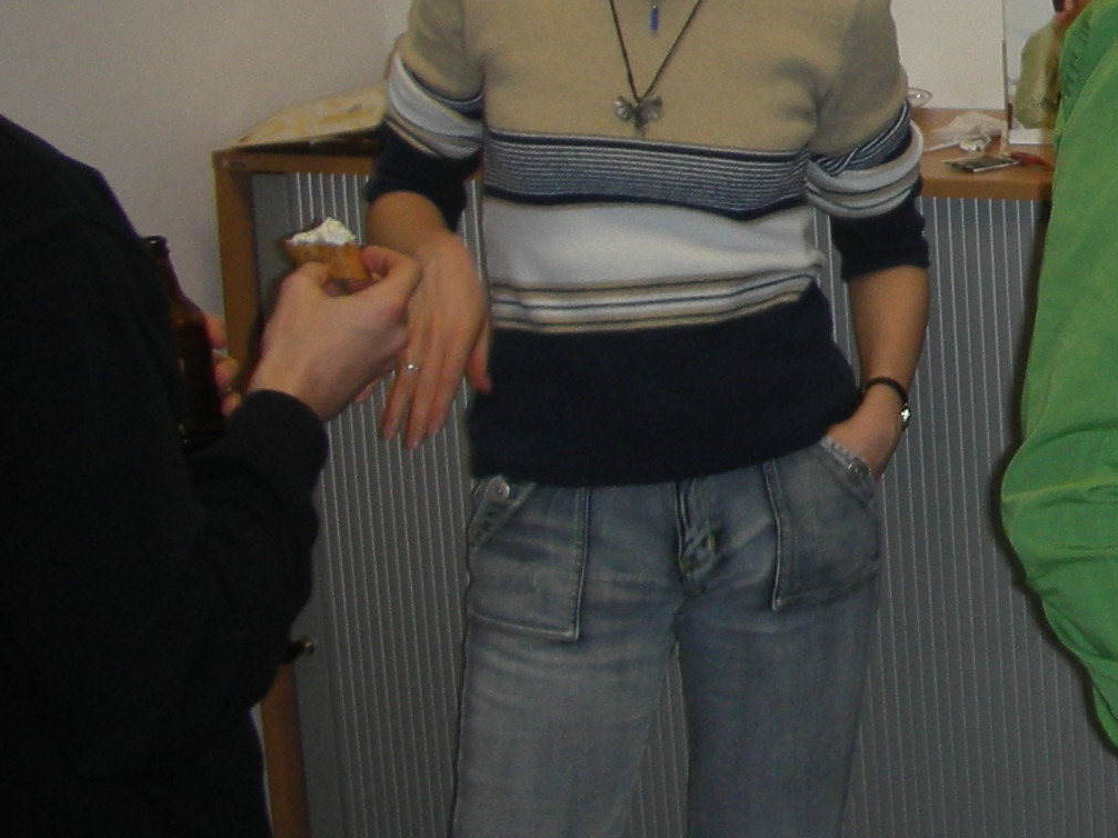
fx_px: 3164
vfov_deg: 14.8
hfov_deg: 18.3
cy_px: -51
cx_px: 1555
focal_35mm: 98
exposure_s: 1/60.1
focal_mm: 5.8
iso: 75
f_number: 3
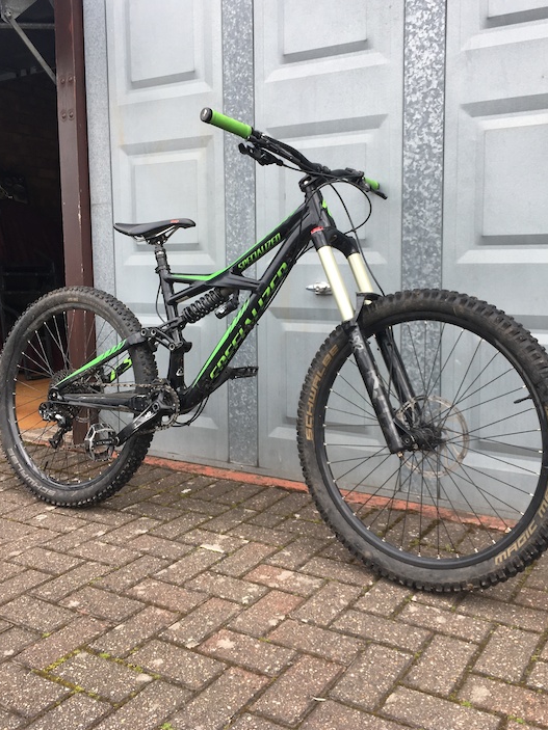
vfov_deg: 55.3
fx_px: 697
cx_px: 303
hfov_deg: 42.9
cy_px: 332
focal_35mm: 33
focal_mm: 4.15
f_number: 2.2
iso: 25
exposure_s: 1/346
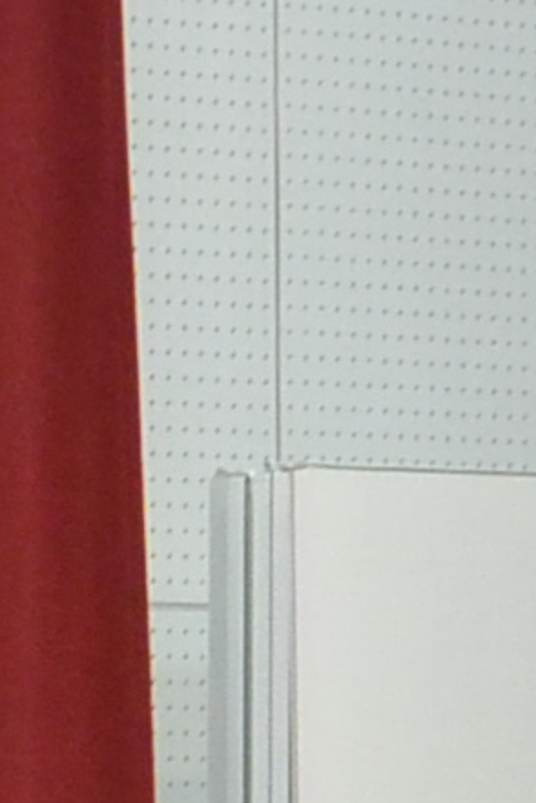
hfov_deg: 2.9
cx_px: -1110
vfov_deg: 4.4
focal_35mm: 463
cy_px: 544
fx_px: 10323
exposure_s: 1/80
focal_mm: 22.1
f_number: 5
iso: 800
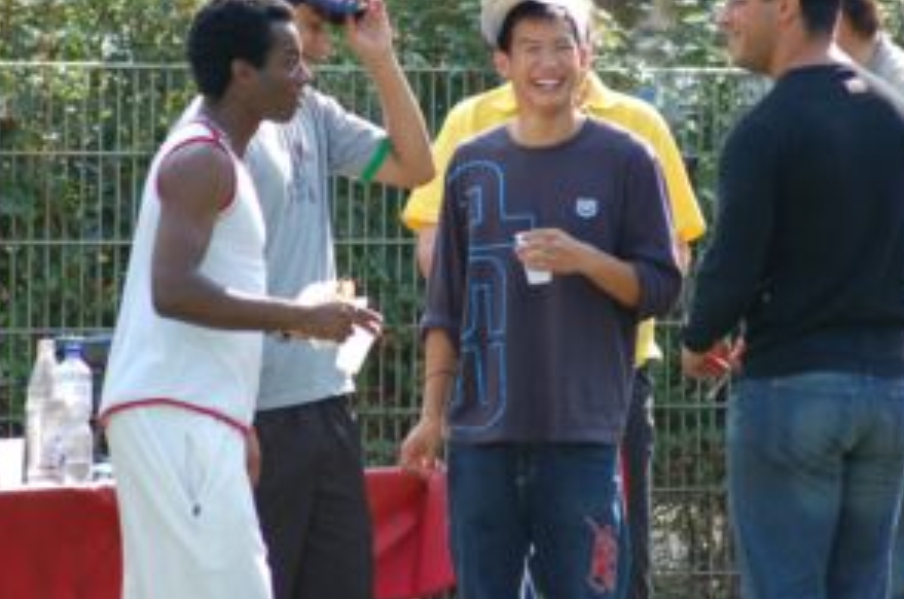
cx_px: 415
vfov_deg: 3.0
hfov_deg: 4.6
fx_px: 11320
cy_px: 247
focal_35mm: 452
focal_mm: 195
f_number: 5
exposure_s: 1/640
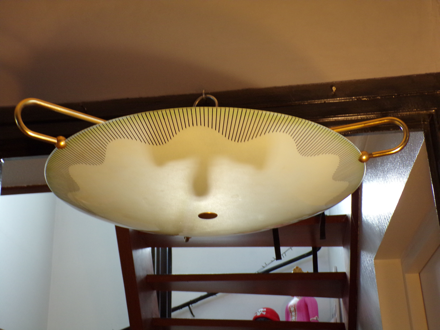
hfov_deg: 38.9
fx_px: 623
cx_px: 220
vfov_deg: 29.7
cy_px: 165
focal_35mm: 49
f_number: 3.5
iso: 212
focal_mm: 8.7
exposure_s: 1/17
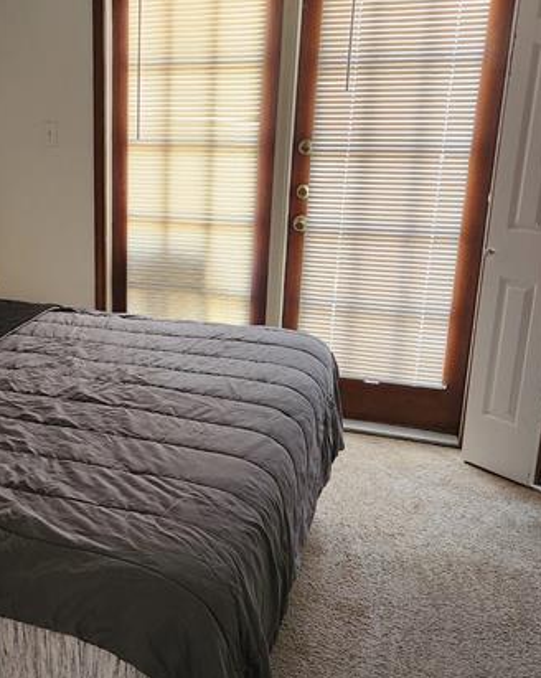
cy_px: 341
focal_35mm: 42
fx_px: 842
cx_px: 73
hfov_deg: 34.0
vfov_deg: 43.9
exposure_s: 1/120
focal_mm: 5.4
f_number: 1.8
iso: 500
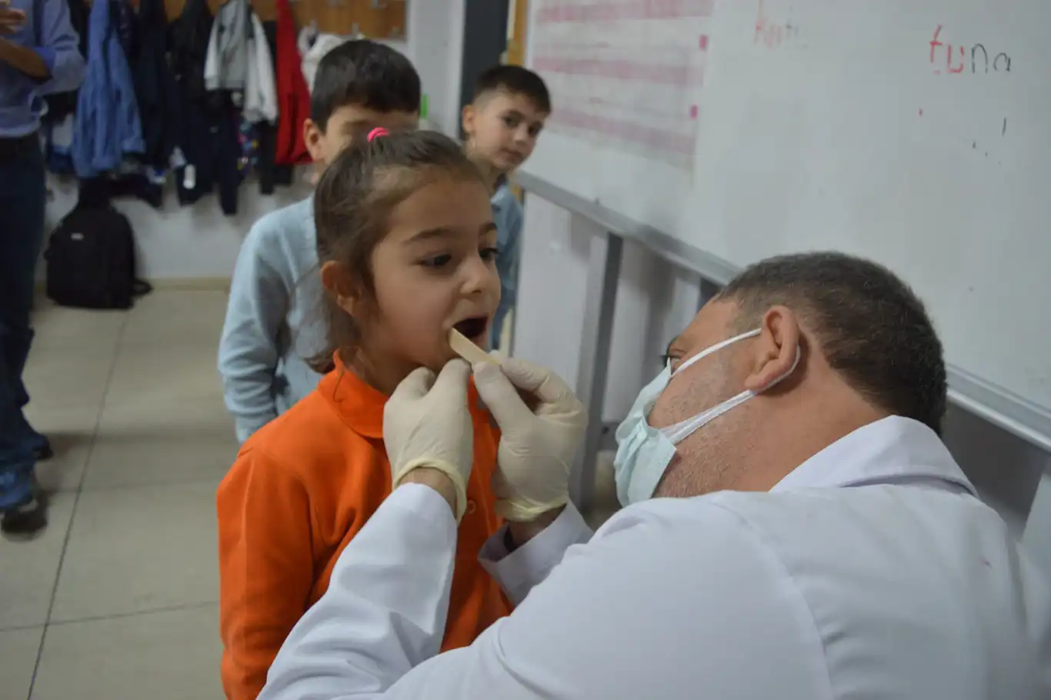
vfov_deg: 47.9
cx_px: 526
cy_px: 350
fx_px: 788
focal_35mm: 27
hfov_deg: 67.4
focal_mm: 18
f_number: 3.5
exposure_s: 1/50
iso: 400
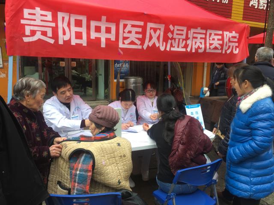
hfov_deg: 61.7
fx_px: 230
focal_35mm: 29
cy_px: 102
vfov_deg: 48.2
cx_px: 137
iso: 32
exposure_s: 1/100
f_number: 2.2
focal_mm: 4.15
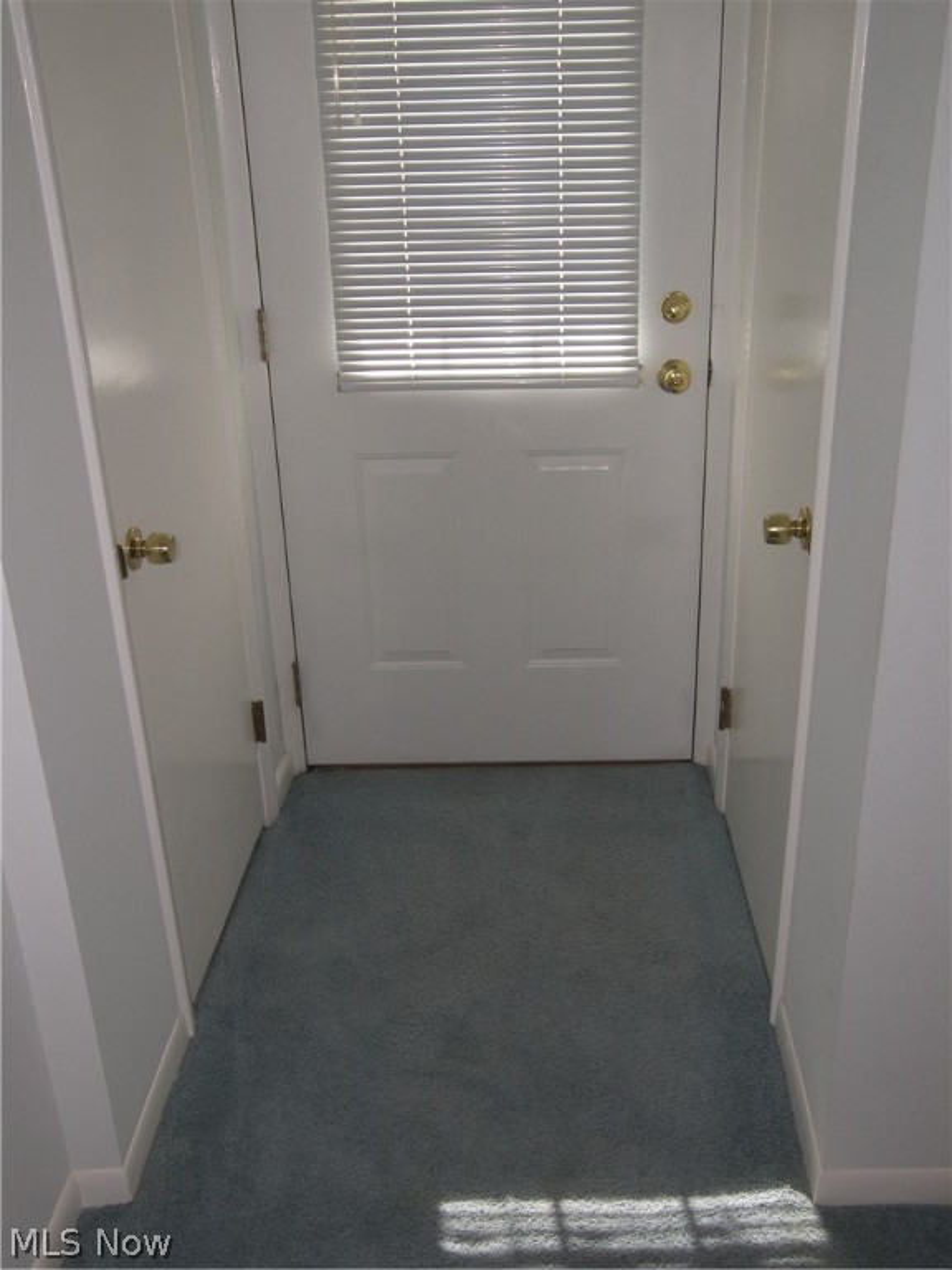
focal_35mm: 35
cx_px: 476
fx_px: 1283
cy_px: 635
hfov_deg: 40.7
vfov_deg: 52.6
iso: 100
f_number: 3.2
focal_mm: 7.4
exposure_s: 1/40
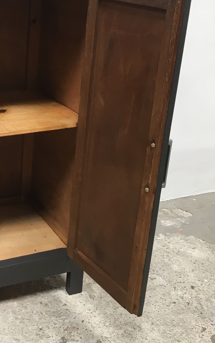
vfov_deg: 37.2
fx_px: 506
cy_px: 116
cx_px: -6
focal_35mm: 54
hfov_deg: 22.9
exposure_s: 1/33
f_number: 2.2
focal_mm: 4.15
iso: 64
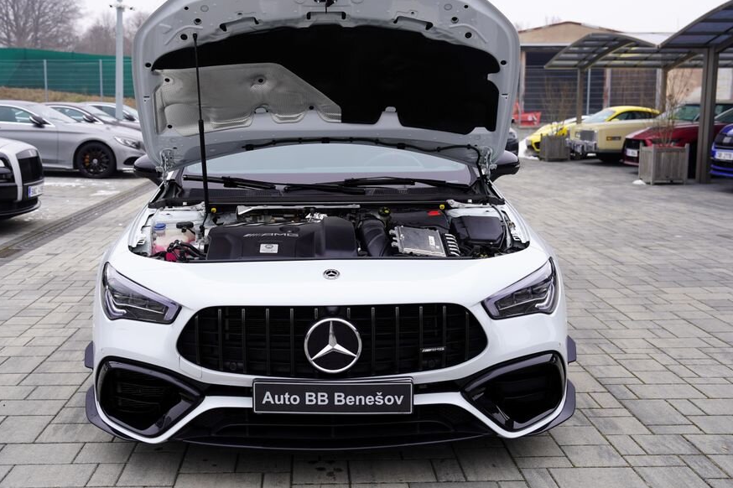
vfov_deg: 32.6
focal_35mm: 41
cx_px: 330
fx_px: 834
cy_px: 231
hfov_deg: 47.4
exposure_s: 1/60
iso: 100
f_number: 4
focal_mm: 35
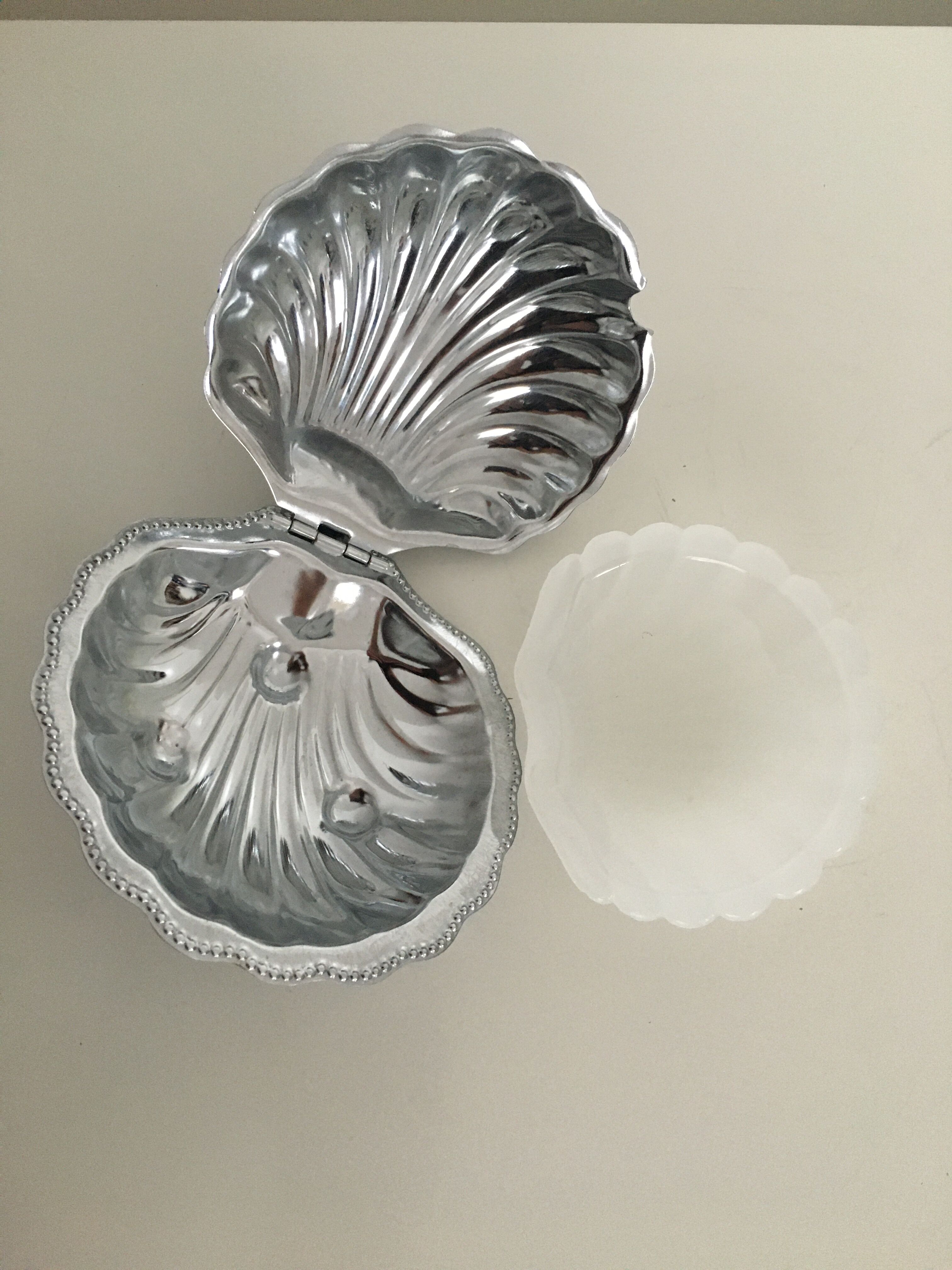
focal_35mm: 29
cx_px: 476
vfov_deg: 61.7
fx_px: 1063
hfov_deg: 48.2
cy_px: 635
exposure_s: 1/25
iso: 200
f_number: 2.2
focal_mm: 4.15
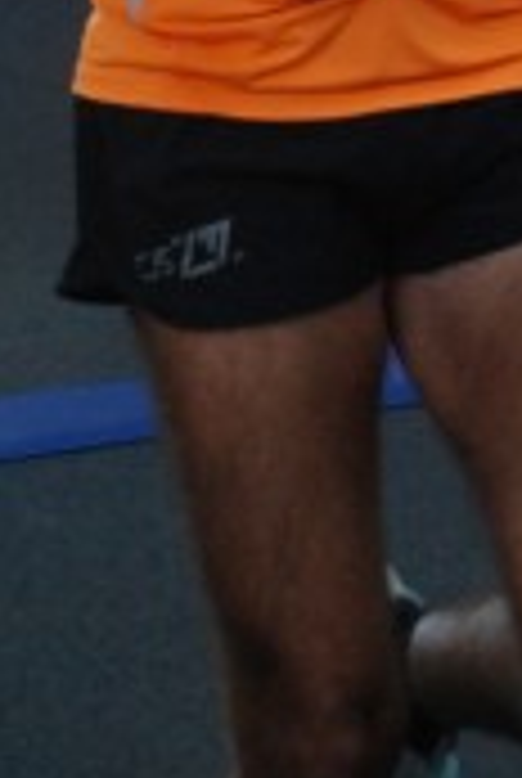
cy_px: -301
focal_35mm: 270
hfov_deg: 5.1
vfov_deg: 7.5
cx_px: 538
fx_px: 5849
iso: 1000
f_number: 5
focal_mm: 52
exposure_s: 1/400
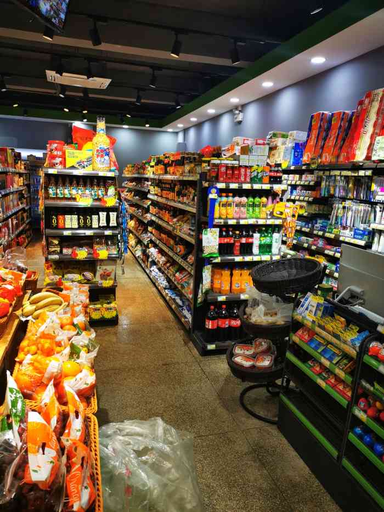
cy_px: 256
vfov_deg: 65.3
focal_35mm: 27
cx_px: 192
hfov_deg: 51.4
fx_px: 399
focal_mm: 5.58
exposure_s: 1/100
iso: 125
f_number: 1.8
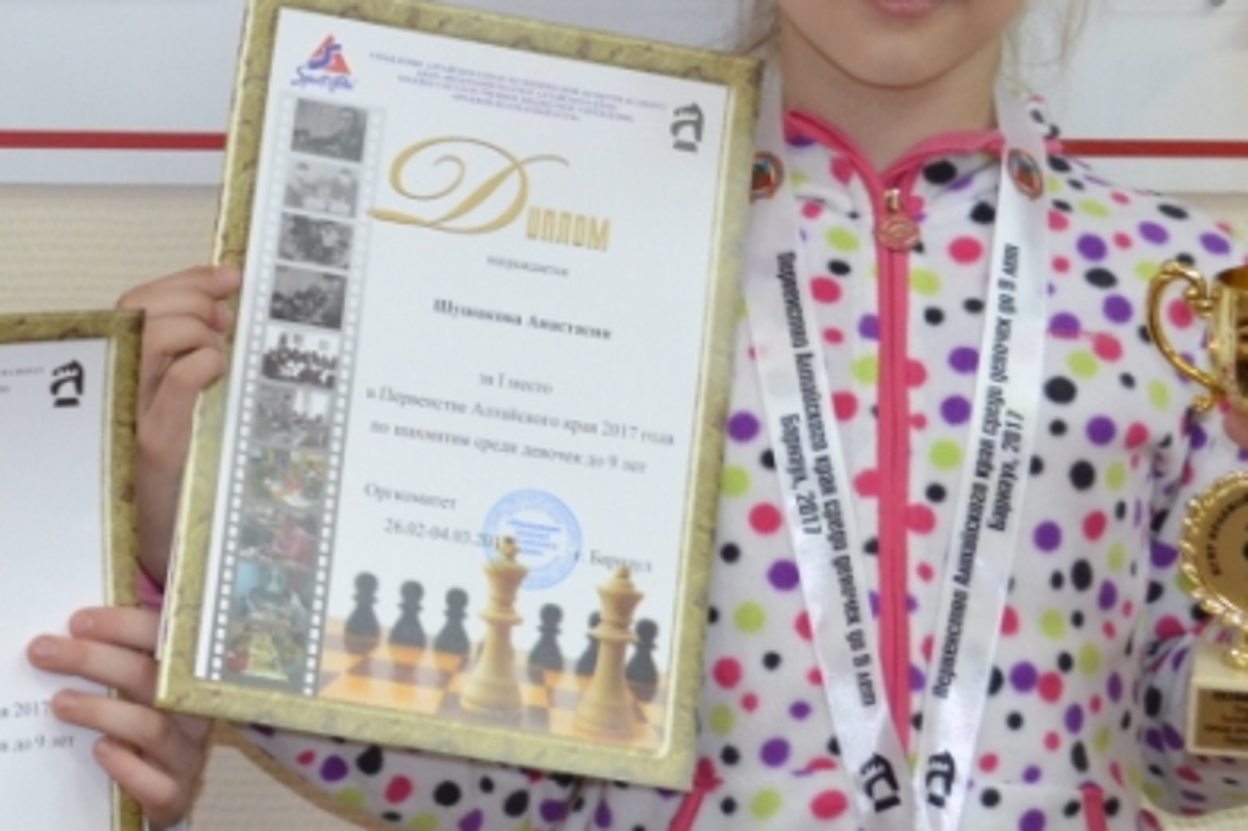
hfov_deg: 14.6
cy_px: 235
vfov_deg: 9.8
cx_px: 269
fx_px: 4851
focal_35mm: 140
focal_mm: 36
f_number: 5
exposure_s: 1/60
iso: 1400
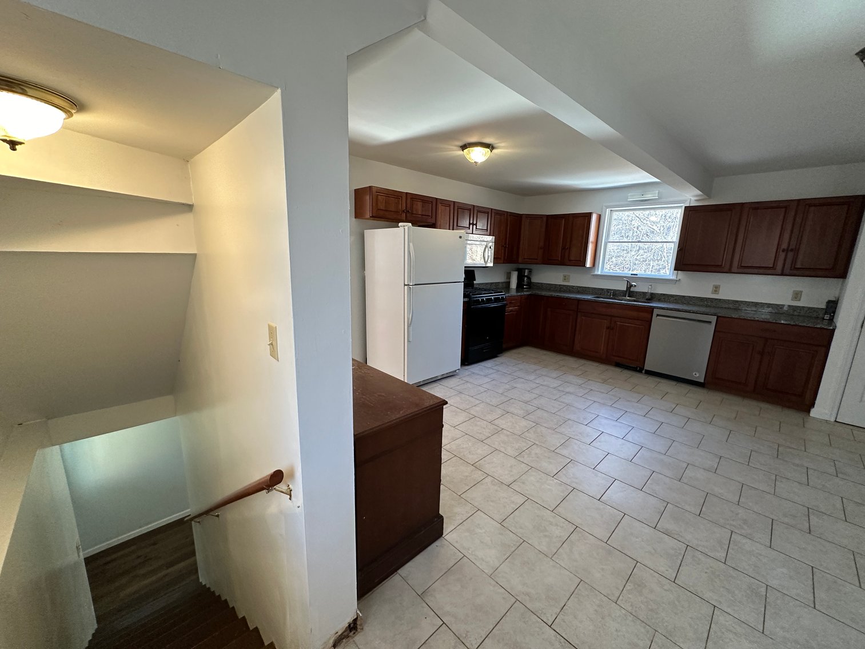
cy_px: 324
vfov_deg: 85.7
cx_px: 432
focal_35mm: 14
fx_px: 350
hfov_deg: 102.1
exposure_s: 1/120
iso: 250
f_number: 2.2
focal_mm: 2.22
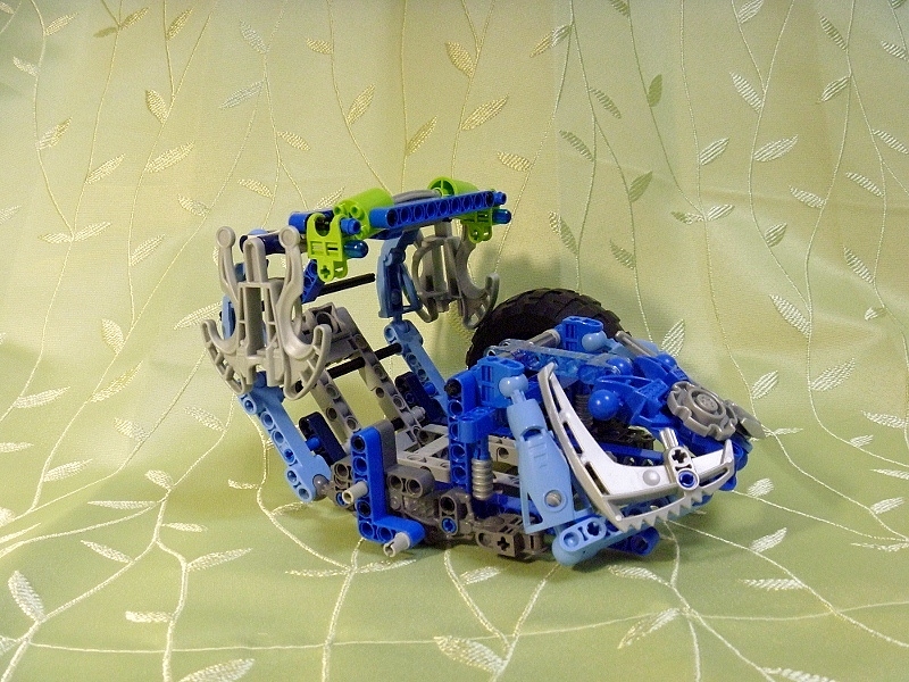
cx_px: 454
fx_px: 919
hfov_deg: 52.6
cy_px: 341
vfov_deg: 40.7
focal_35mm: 35
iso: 400
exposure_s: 1/20
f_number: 3.5
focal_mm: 6.3
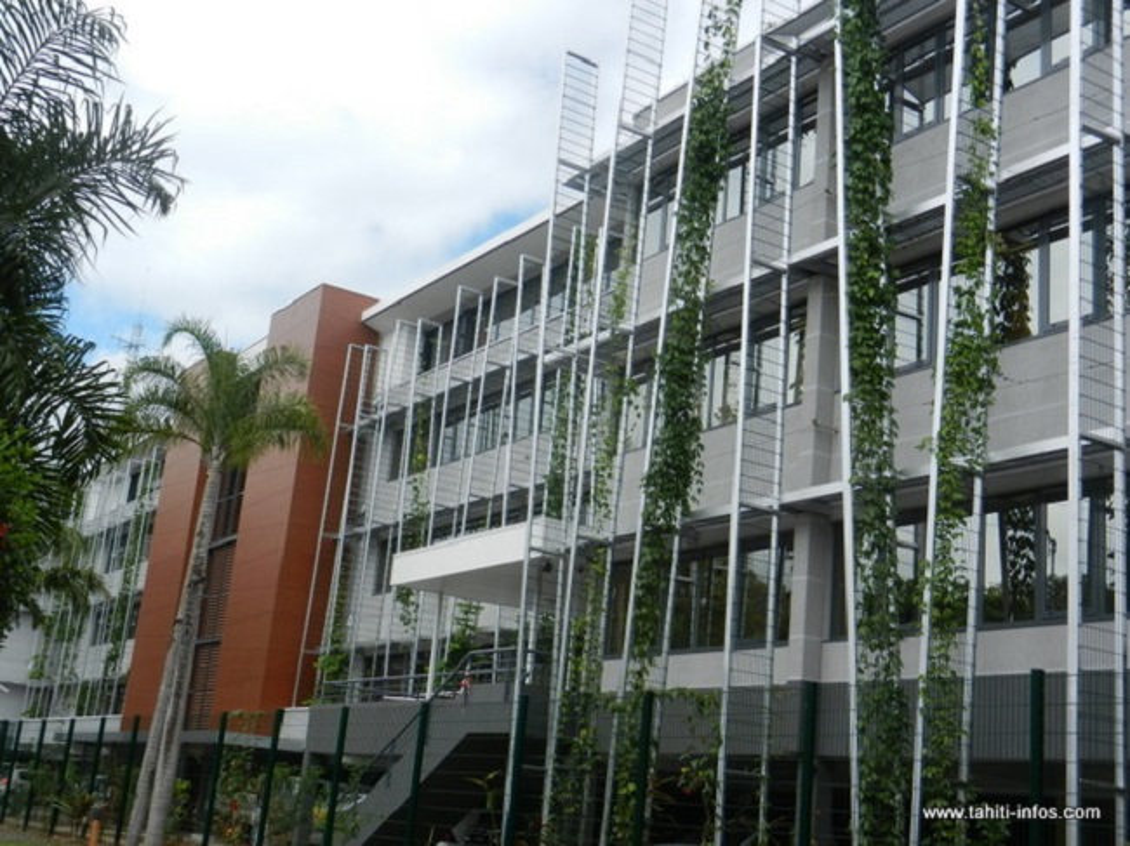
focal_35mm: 45
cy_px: 423
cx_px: 565
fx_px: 1468
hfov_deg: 42.1
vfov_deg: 32.2
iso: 160
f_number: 4.2
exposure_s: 1/1000
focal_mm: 8.2
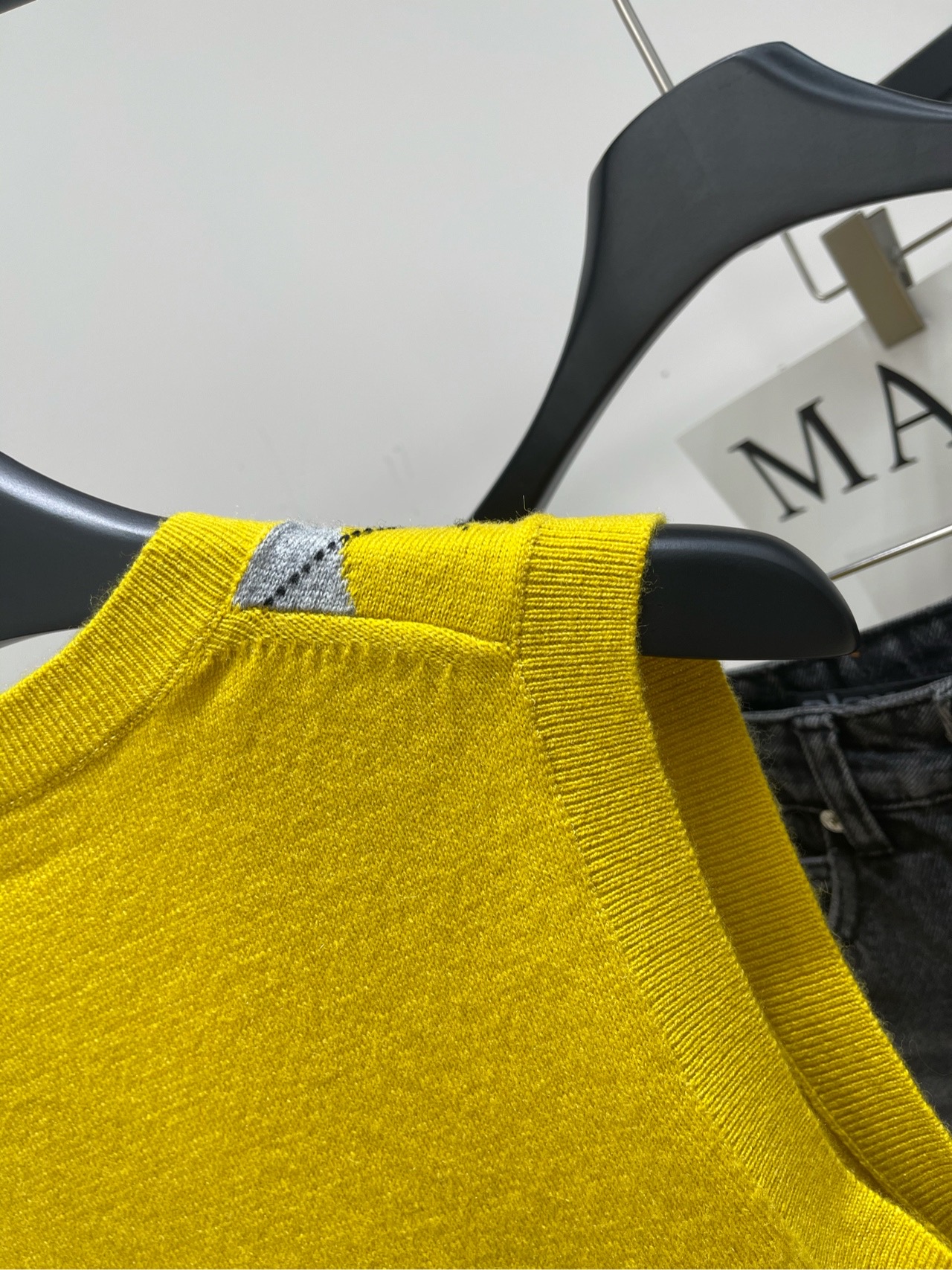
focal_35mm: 26
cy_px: 635
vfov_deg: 67.3
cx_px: 476
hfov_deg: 53.1
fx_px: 954
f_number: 1.6
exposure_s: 1/100
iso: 50
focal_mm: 5.1
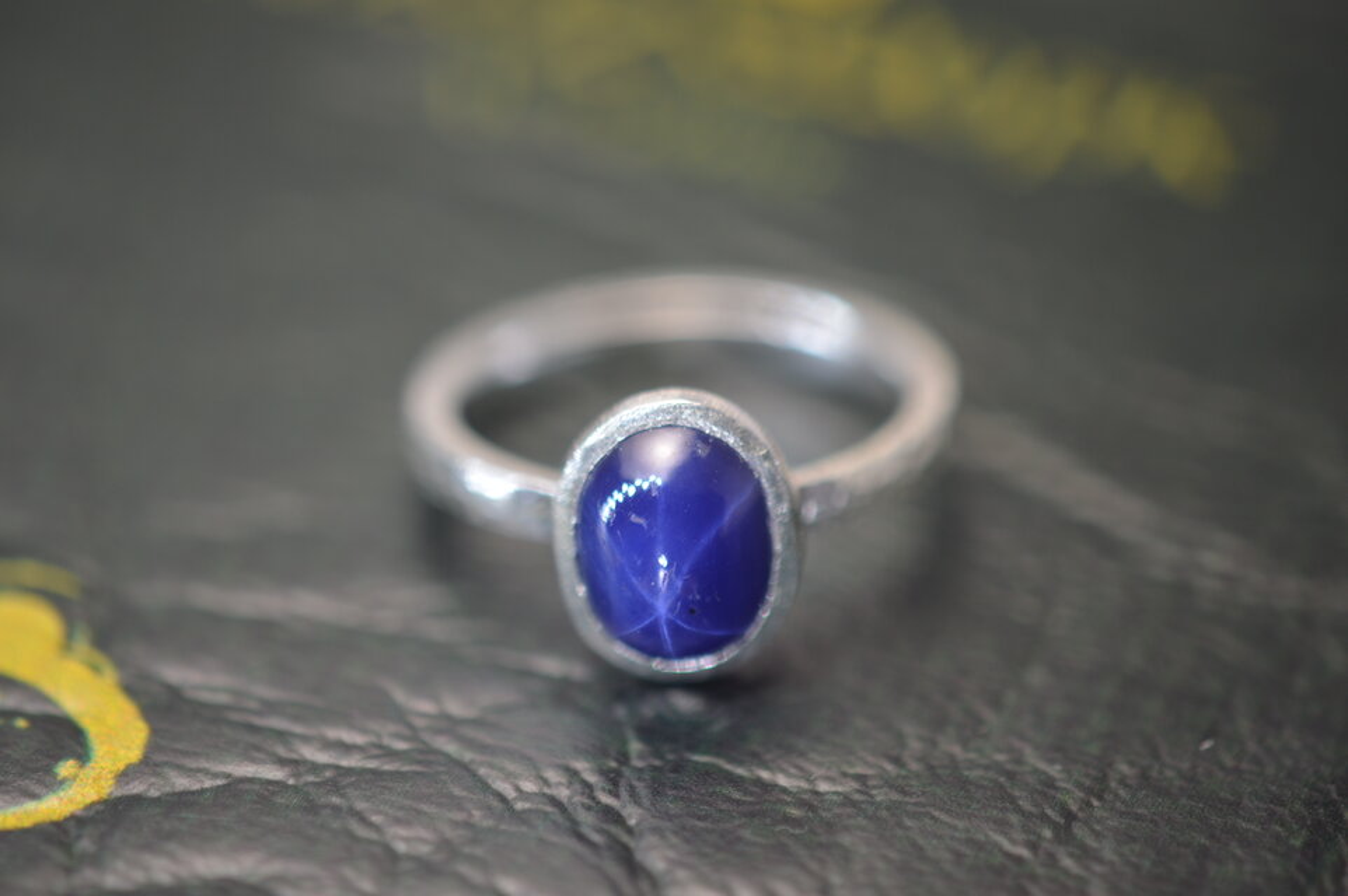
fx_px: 4771
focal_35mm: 128
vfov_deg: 10.7
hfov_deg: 16.1
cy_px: 448
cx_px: 674
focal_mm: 85
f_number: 4.2
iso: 100
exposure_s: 1/125
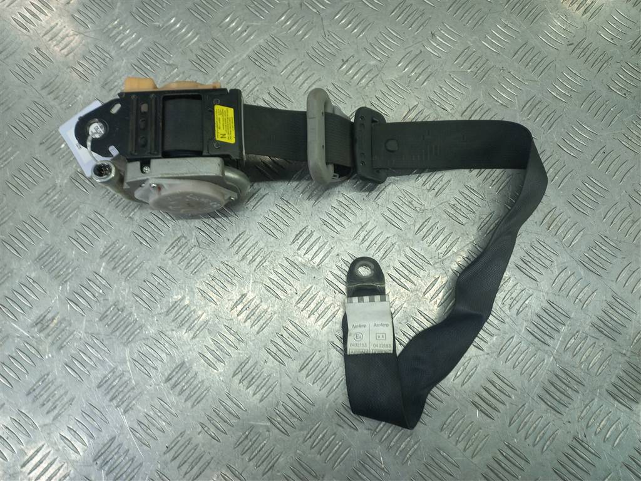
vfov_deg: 54.9
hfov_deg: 69.4
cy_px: 240
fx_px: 463
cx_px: 320
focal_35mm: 25
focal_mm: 4.6
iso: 50
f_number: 1.8
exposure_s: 1/50
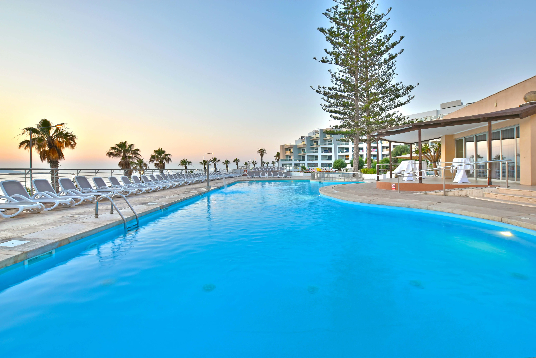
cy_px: 179
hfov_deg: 100.4
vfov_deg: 77.3
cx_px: 268
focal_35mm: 15
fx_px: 223
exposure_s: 1/8
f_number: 8
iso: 100
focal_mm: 10
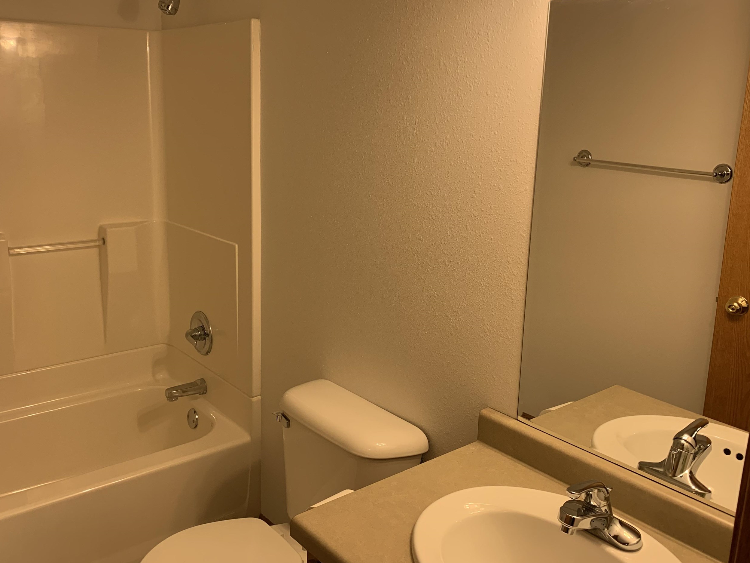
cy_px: 258
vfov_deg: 44.1
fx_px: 693
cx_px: 335
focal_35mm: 32
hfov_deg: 56.7
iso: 80
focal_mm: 4.25
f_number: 1.8
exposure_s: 1/60
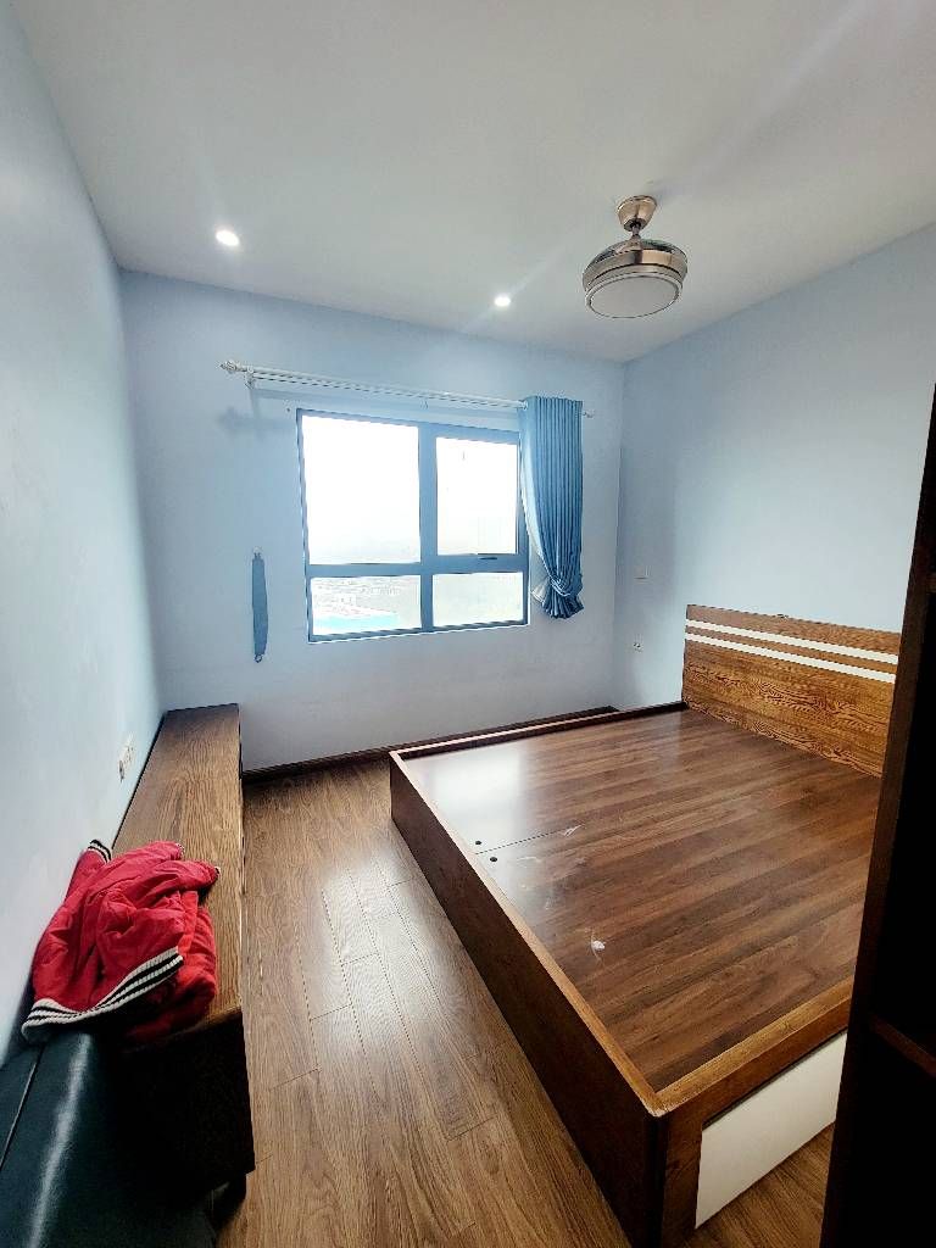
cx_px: 468
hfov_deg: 89.9
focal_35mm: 13
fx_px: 469
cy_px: 624
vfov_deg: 106.2
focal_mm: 2.2
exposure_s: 1/120
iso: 64
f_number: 2.2
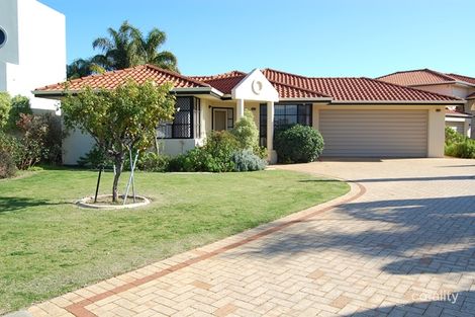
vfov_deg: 43.6
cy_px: 158
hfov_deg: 61.9
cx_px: 238
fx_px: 396
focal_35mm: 30
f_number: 10
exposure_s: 1/250
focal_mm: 20
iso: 220
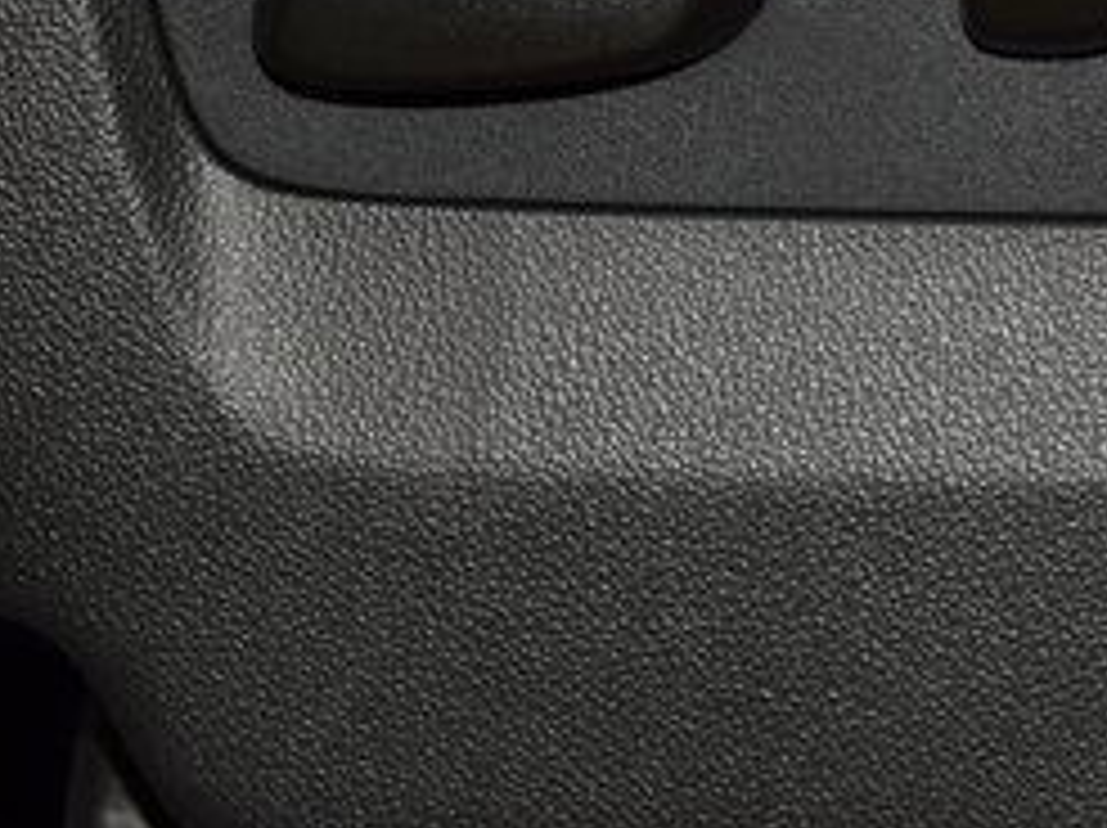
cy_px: -110
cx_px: 1062
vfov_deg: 5.6
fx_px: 8402
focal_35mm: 263
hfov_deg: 7.5
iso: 100
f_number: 8
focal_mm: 70
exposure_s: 1/125
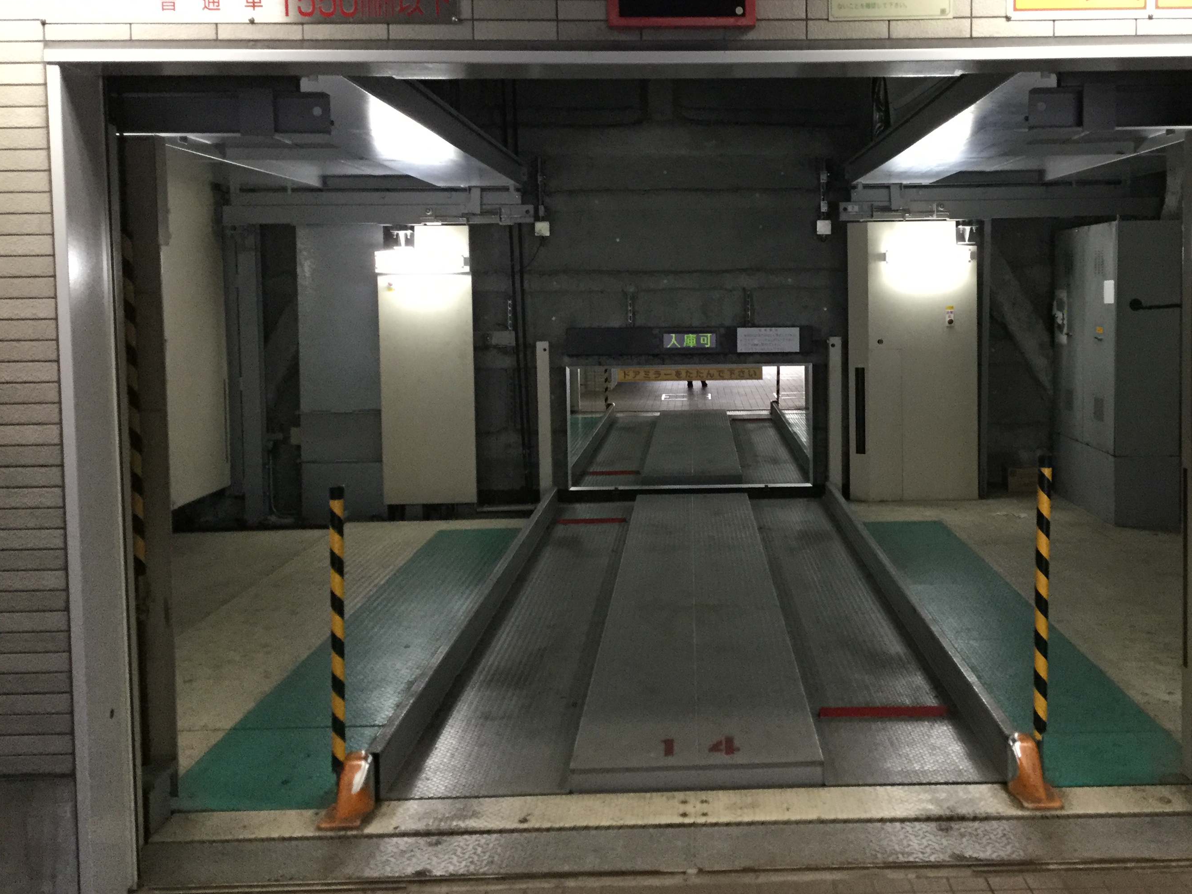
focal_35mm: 38
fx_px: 1308
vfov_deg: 37.6
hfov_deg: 48.6
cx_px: 728
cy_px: 355
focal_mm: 3.3
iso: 160
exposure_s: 1/30
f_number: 2.4
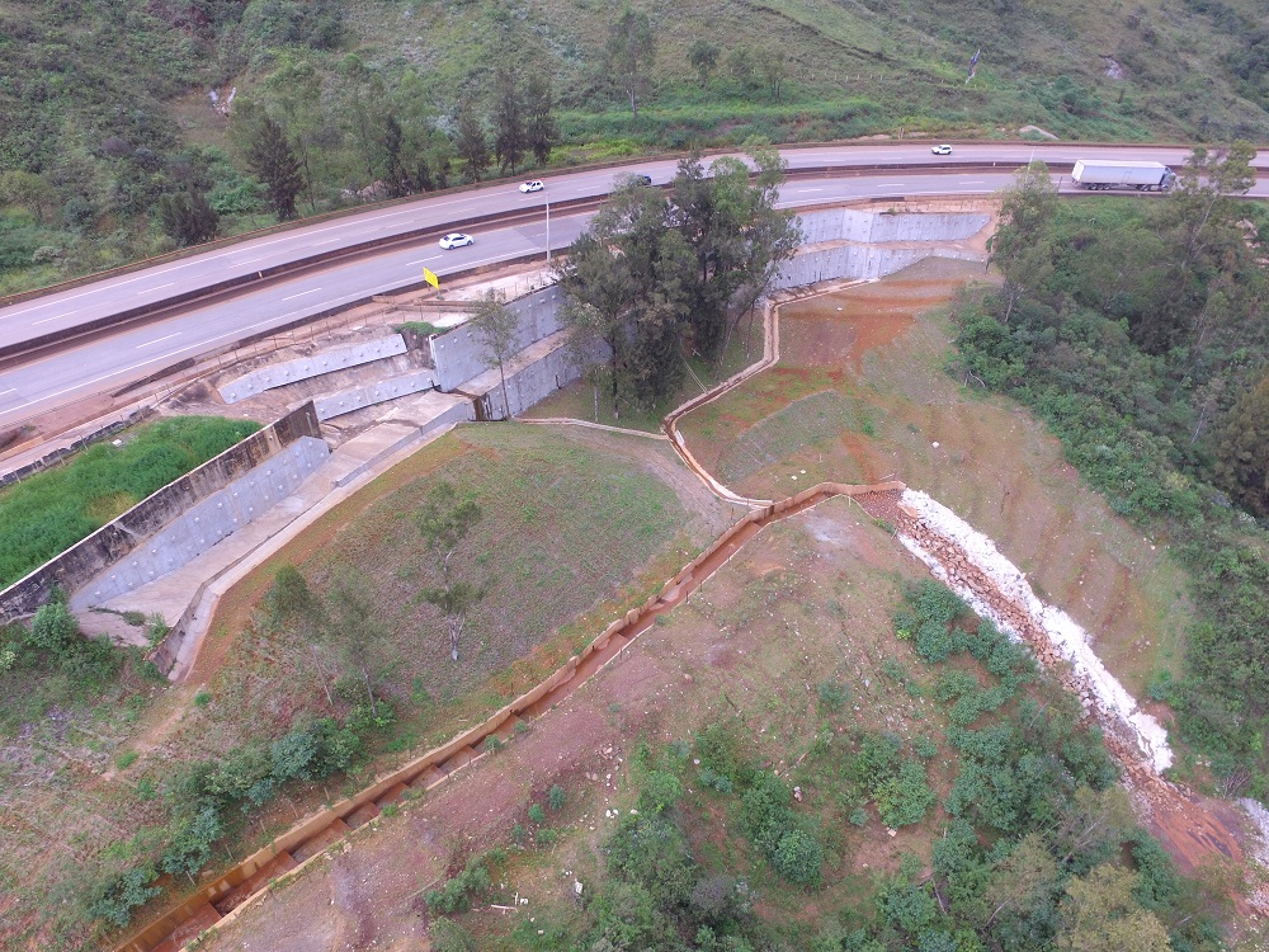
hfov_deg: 81.7
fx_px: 733
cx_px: 634
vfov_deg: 66.0
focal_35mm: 20
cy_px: 476
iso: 100
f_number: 2.8
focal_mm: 3.61
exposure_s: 1/151
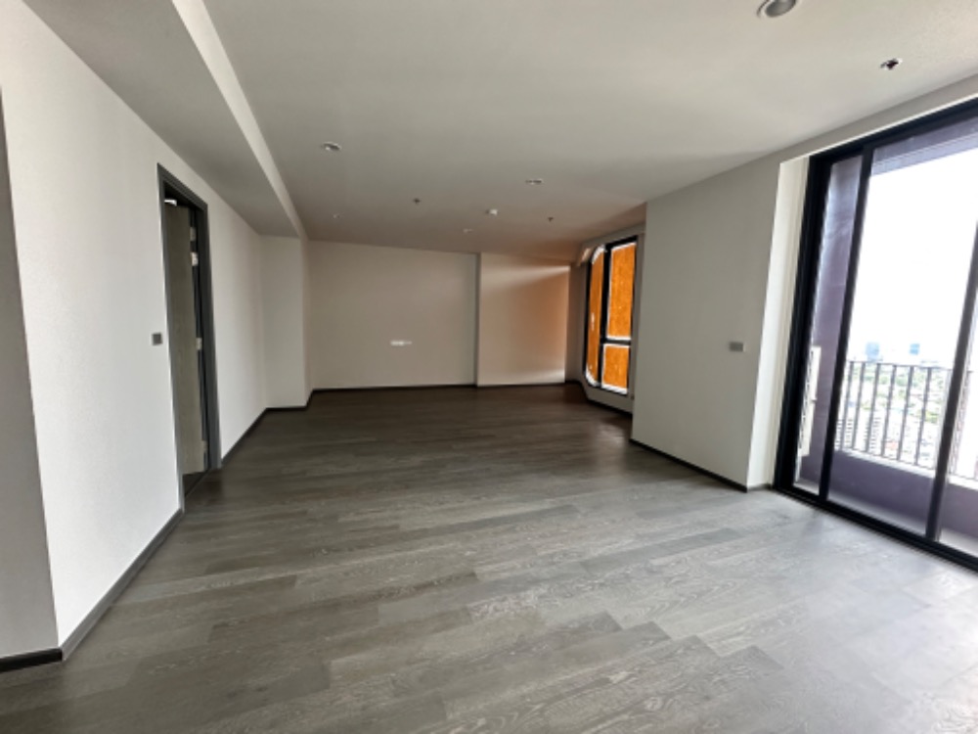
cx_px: 489
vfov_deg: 85.7
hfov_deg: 102.1
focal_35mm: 14
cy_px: 367
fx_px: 396
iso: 320
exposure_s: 1/85
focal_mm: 2.22
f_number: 2.2
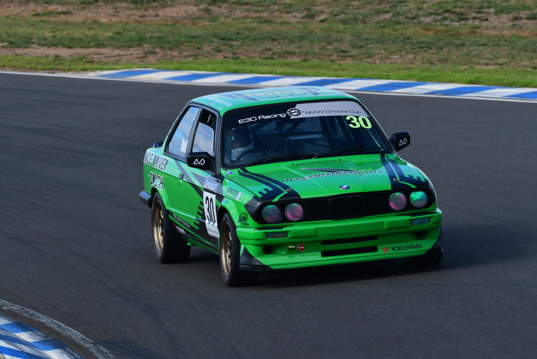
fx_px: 9848
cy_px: 180
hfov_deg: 3.1
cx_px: 268
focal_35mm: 660
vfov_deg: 2.1
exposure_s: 1/640
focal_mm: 440
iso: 400
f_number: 9
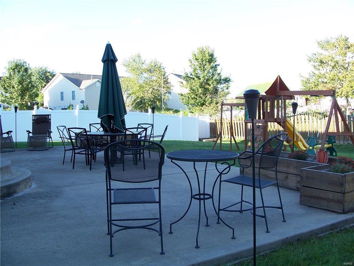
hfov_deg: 52.6
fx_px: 358
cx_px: 177
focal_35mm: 35
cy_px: 133
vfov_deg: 40.7
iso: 80
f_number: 2.8
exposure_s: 1/180
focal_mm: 6
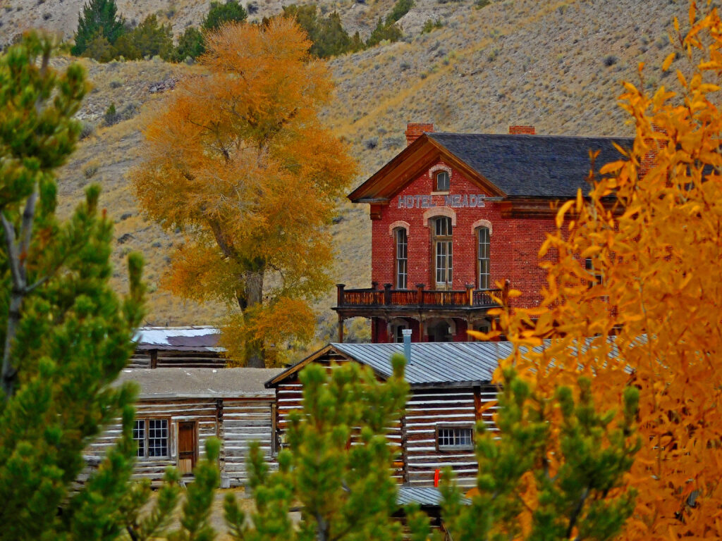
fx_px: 9386
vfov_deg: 3.3
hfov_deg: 4.4
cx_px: 361
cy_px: 270
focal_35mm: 450
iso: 125
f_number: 6.4
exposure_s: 1/125
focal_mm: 80.3
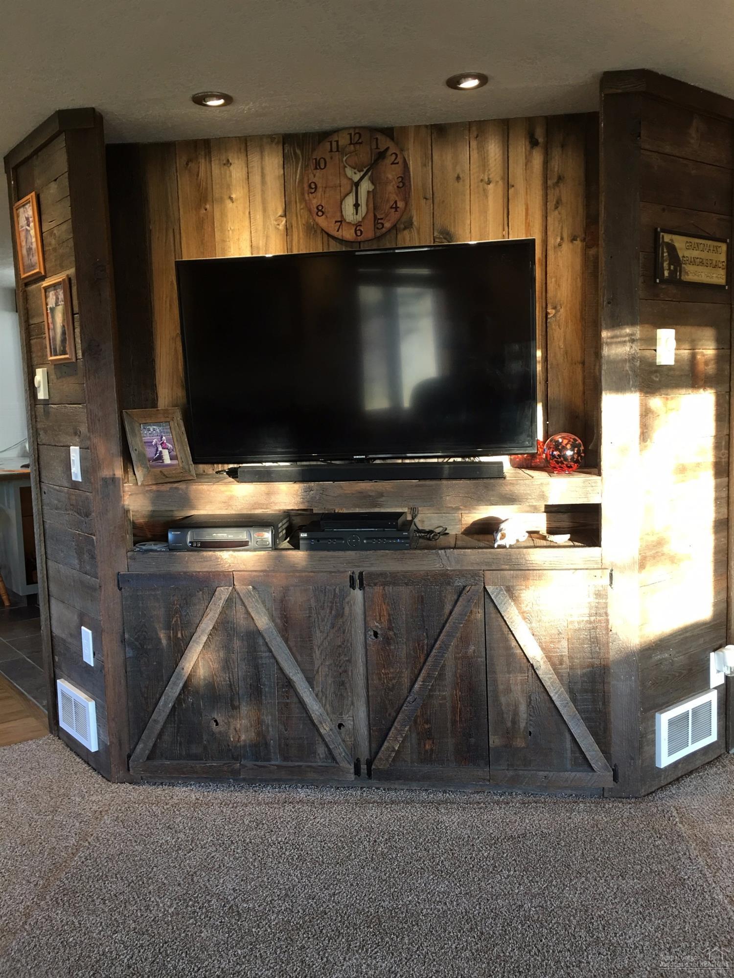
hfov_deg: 48.2
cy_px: 489
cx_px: 367
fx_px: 820
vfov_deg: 61.7
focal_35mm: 29
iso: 40
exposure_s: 1/15
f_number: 2.2
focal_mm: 4.15
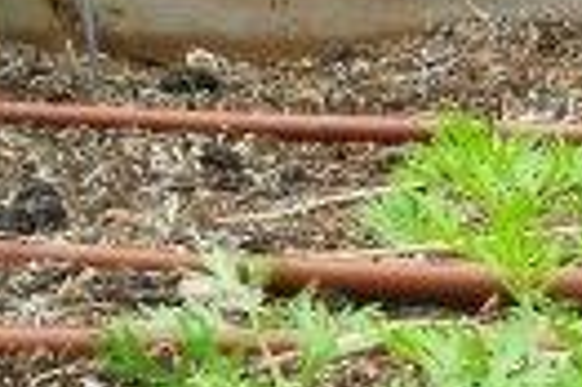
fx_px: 1663
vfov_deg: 12.2
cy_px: 676
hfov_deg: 17.8
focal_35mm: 103
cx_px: 866
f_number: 3.4
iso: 80
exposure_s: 1/250
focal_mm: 5.1
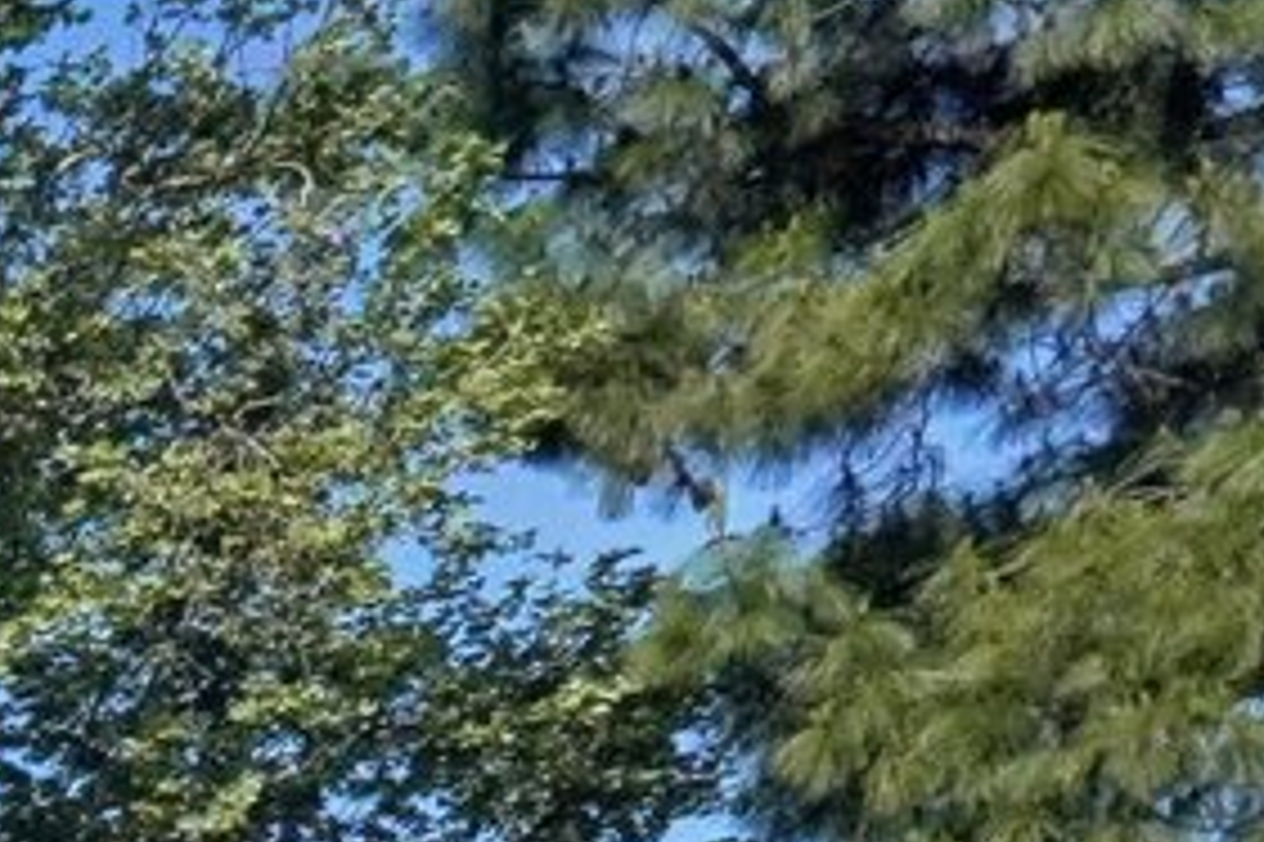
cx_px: -3234
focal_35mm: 124
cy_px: 2222
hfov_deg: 9.3
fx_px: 4351
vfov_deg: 9.4
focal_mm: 17
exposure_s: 1/4000
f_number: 16
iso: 3200
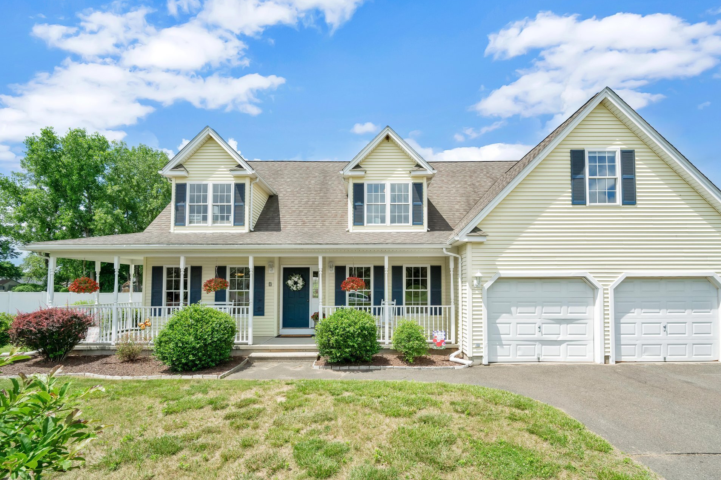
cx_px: 381
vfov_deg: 77.3
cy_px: 240
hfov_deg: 100.3
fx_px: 300
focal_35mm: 15
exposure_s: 1/800
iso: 800
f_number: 10
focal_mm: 14
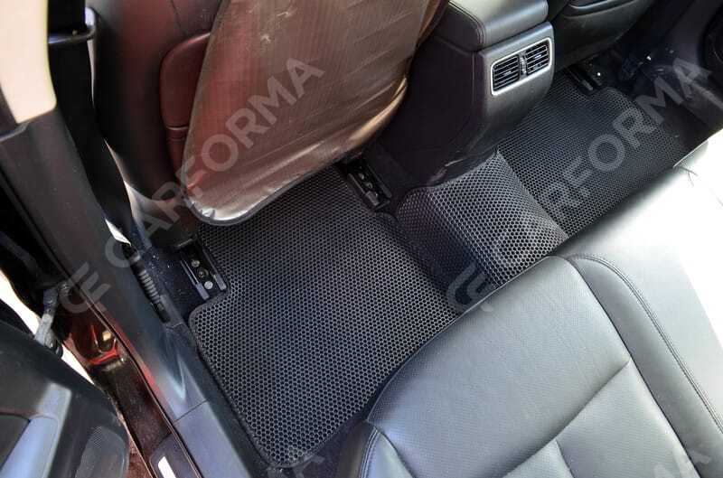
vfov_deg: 47.7
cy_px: 239
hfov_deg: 67.5
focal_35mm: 27
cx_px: 362
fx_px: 541
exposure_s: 1/15
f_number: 7.1
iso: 800
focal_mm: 18
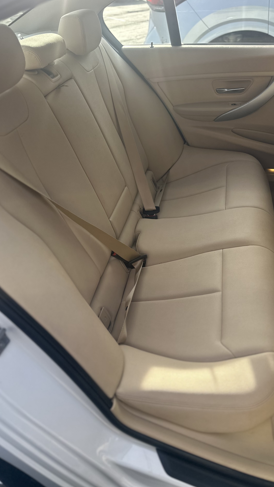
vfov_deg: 67.9
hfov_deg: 41.4
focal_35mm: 28
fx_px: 362
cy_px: 237
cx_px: 121
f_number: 1.78
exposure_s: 1/745
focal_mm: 6.86
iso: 80
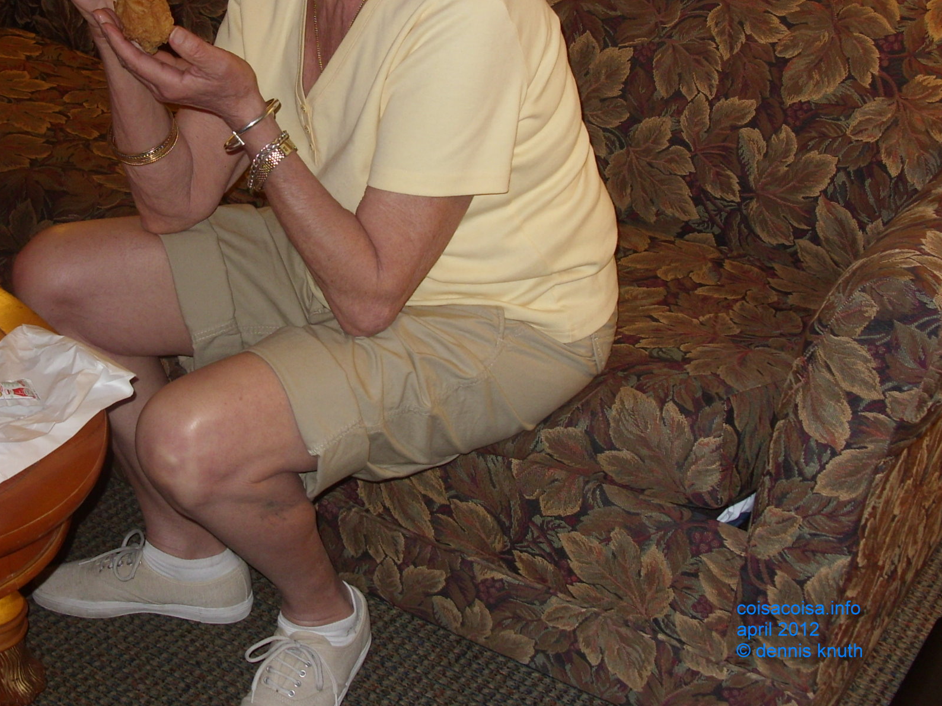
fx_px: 1687
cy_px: 227
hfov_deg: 30.7
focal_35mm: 62
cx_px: 241
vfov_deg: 23.5
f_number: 2.8
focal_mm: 6.3
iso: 100
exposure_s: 1/30
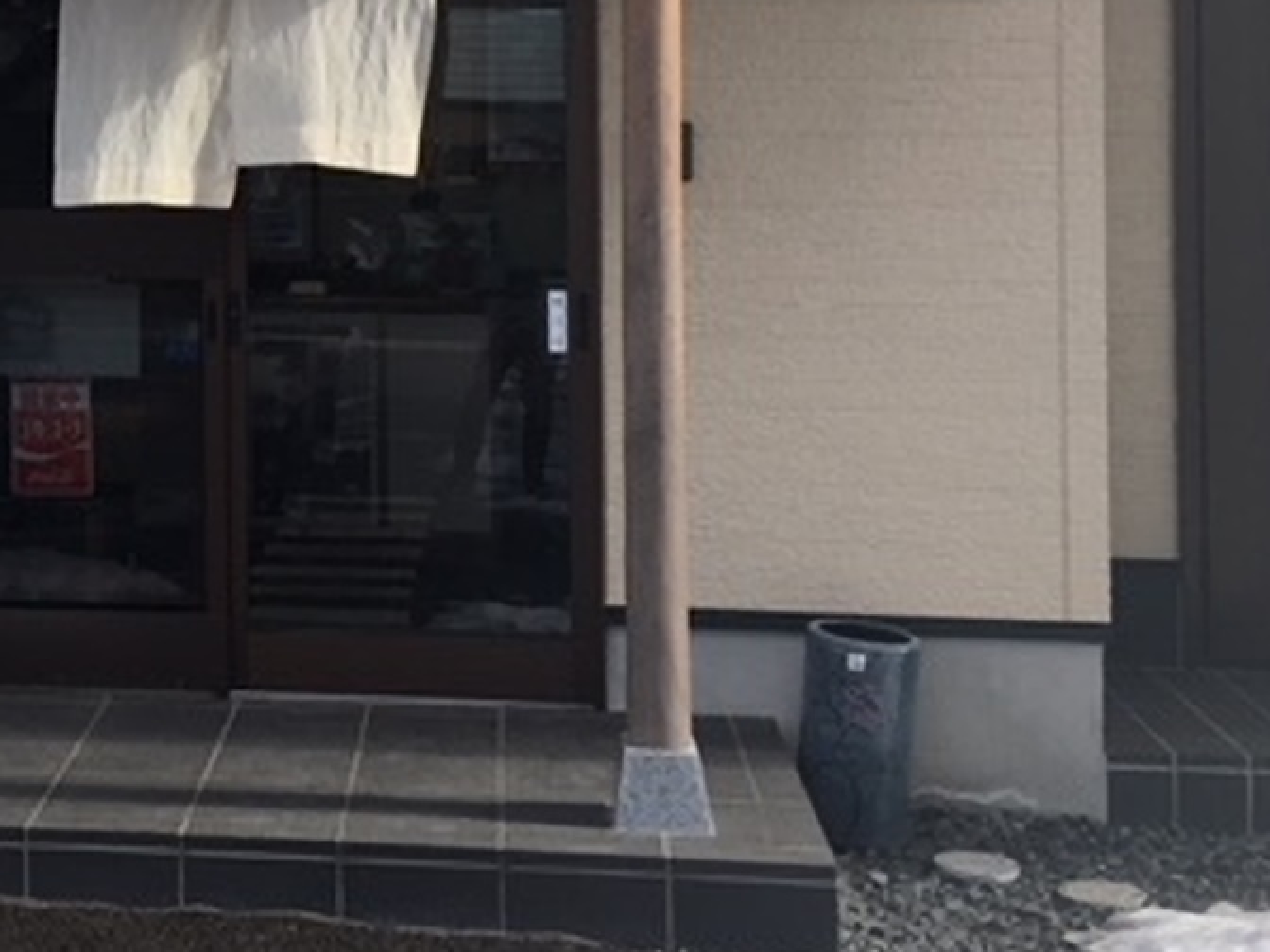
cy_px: 100
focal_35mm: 69
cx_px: 76
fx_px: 2531
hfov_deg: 27.0
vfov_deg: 20.9
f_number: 2.2
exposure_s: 1/725
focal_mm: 4.15
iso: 25
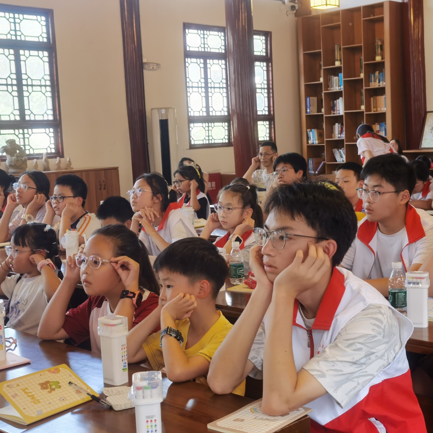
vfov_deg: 32.8
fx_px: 736
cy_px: 216
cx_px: 242
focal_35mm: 52
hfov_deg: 32.8
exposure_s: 1/100
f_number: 1.9
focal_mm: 6.71
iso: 160
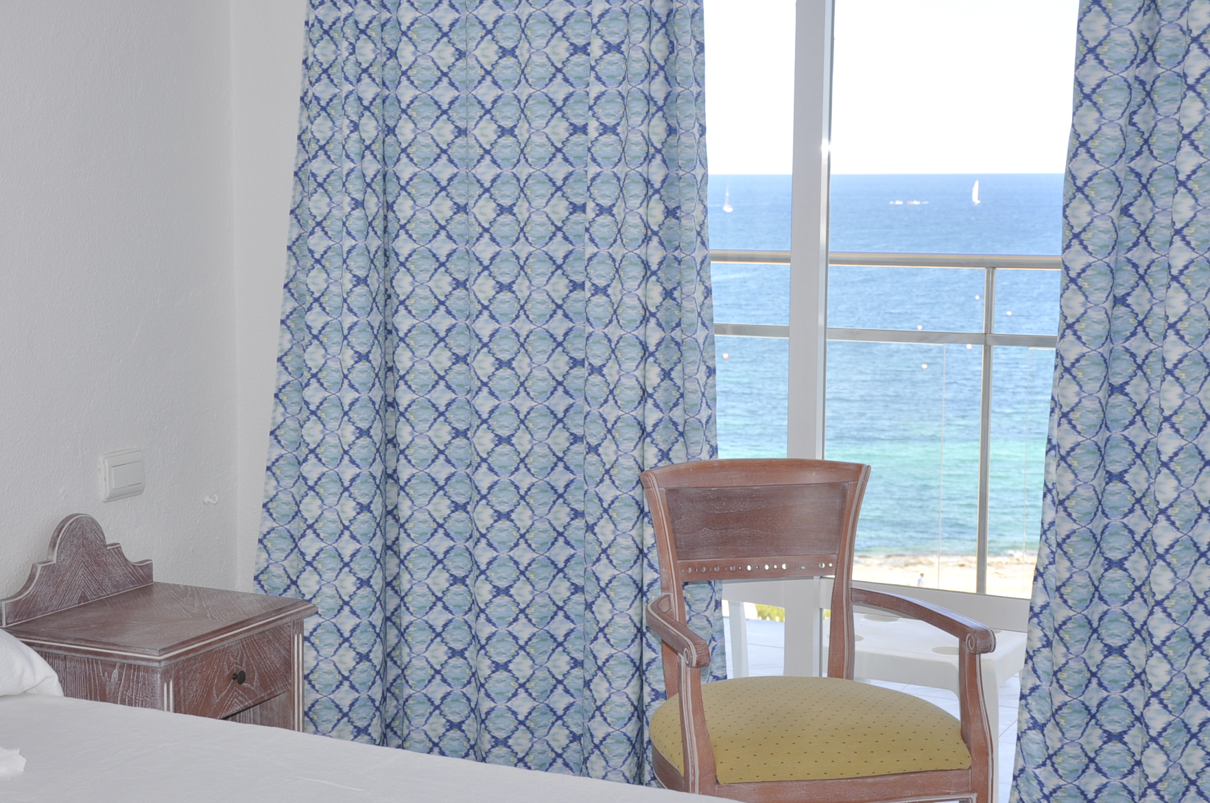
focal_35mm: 62
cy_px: 371
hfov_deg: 32.3
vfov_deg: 21.8
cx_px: 497
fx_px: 2081
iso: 200
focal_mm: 34
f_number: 6.3
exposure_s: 1/200
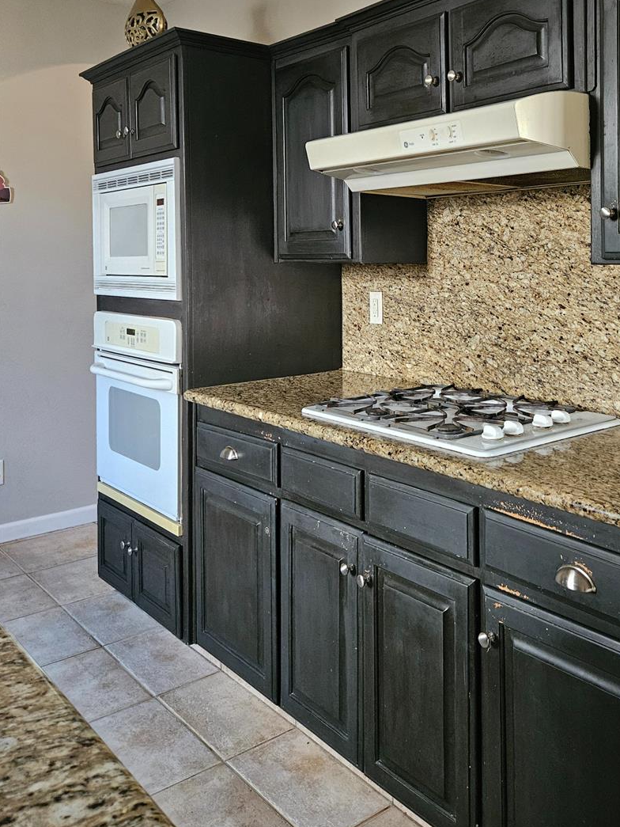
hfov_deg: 42.0
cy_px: 259
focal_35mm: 33
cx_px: 442
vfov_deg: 53.9
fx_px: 788
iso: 1000
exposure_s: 1/120
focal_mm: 5.4
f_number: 1.8
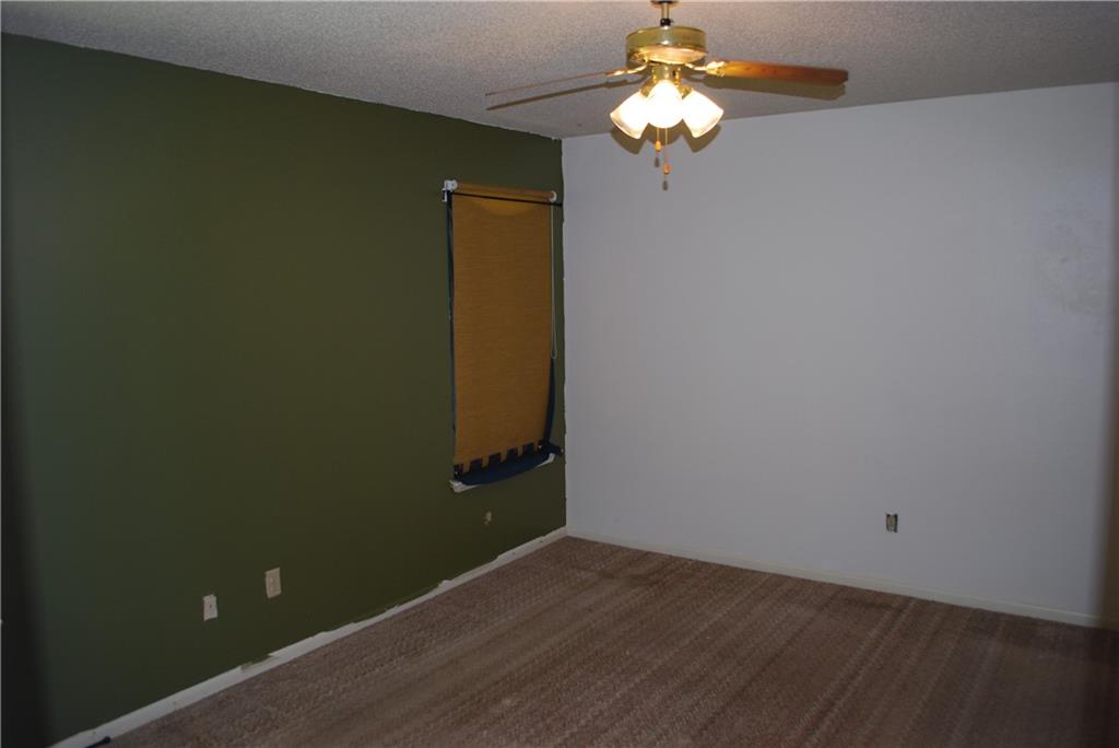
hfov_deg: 67.4
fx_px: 840
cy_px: 374
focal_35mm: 27
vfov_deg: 48.0
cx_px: 560
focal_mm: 18
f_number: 3.5
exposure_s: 1/60
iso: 200
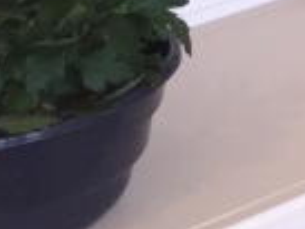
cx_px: 935
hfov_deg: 7.8
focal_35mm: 216
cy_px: -462
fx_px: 1905
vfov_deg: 6.3
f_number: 2.2
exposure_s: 1/33
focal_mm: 4.2
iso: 50
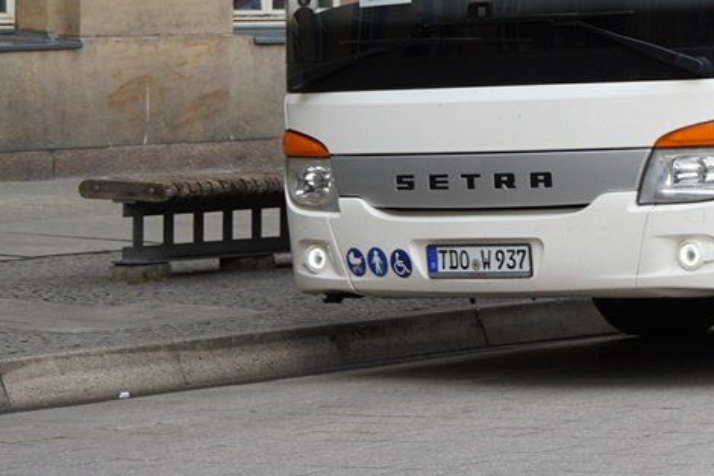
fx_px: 3828
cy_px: -158
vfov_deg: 7.0
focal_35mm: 193
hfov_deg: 10.4
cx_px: 974
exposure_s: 1/160
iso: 100
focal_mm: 42
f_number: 5
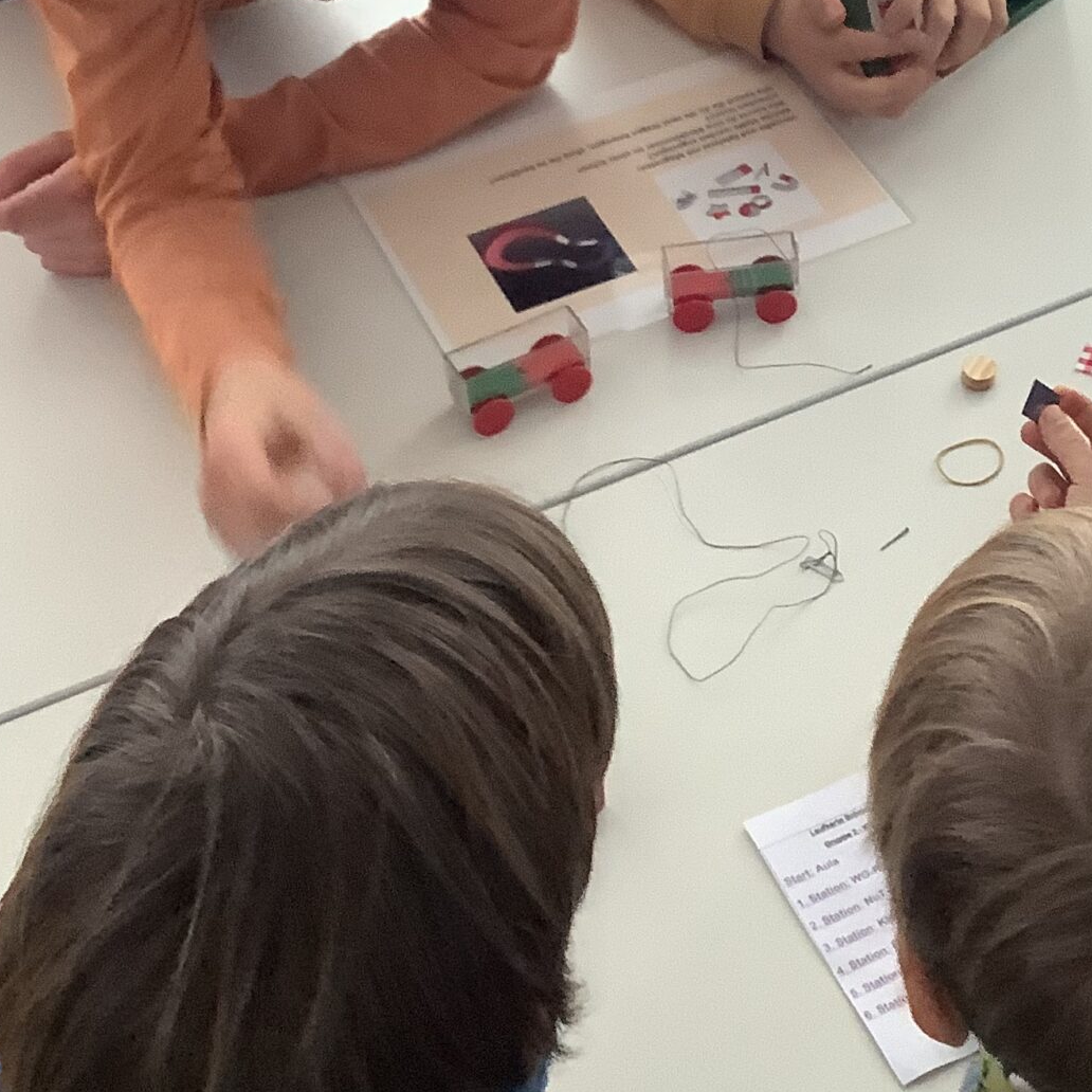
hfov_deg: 24.9
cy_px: 230
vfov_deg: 25.0
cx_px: 882
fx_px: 2427
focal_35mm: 68
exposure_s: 1/60
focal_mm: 3.3
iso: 250
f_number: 2.4
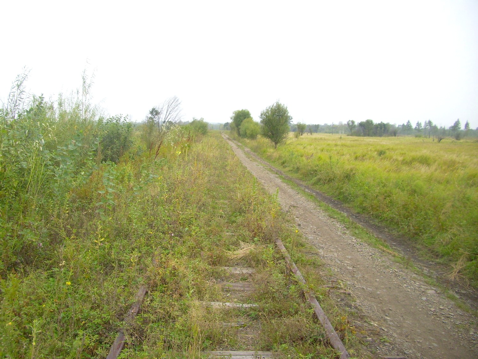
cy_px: 180
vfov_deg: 41.8
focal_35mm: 34
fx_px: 469
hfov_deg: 54.0
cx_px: 239
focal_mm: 5.7
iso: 80
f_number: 2.9
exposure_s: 1/100
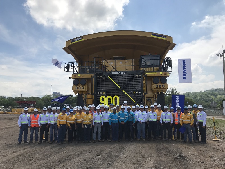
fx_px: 182
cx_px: 112
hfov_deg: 63.4
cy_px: 84
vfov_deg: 49.7
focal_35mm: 28
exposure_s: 1/3690
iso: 20
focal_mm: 3.99
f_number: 1.8
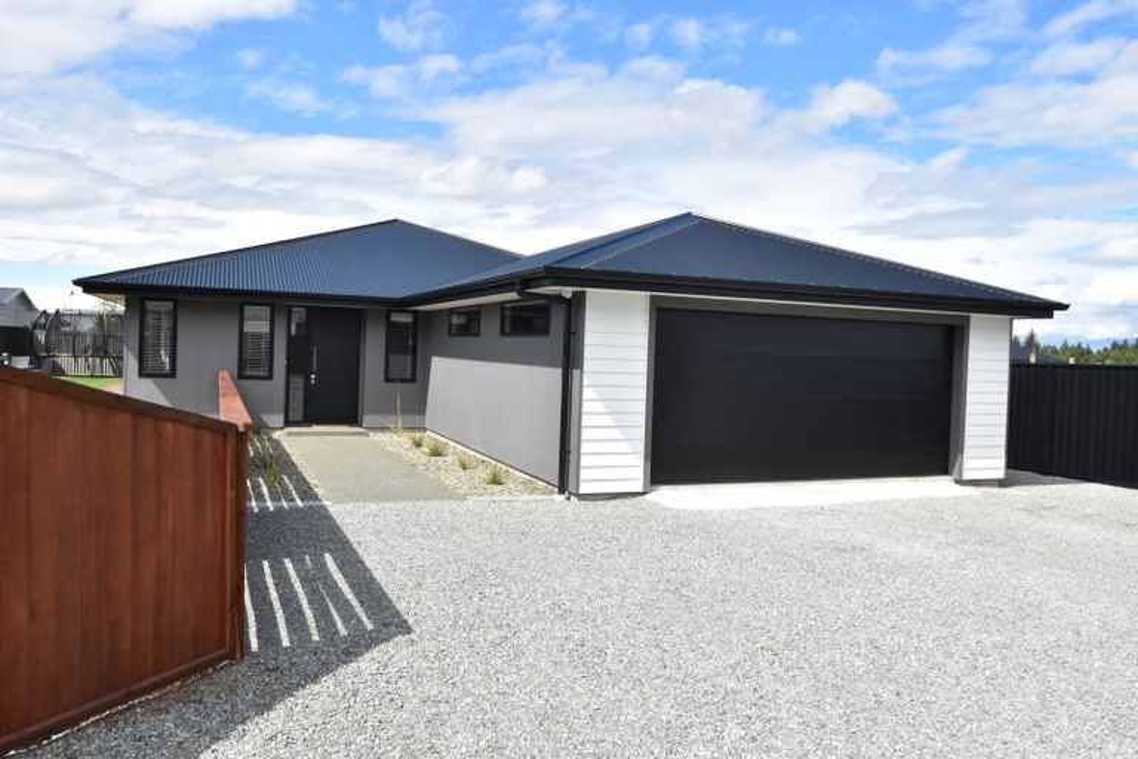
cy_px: 380
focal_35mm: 27
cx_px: 569
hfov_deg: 67.4
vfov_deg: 47.9
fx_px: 853
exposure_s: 1/400
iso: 200
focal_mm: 18
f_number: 10
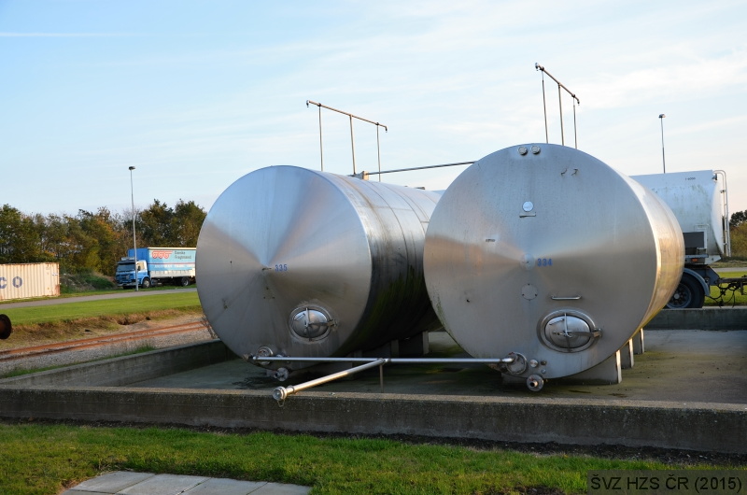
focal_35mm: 38
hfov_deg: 51.4
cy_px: 248
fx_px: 777
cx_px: 374
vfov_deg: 35.3
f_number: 5.6
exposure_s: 1/125
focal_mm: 25
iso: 200
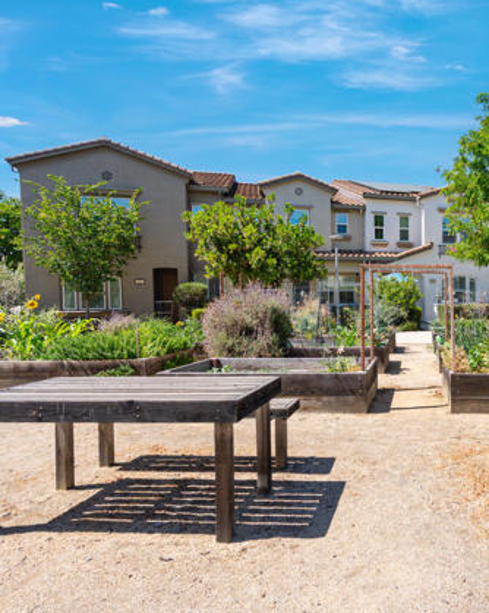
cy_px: 312
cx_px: 398
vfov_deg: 72.6
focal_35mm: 23
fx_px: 416
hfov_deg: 56.0
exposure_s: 1/1000
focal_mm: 16
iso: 400
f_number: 8
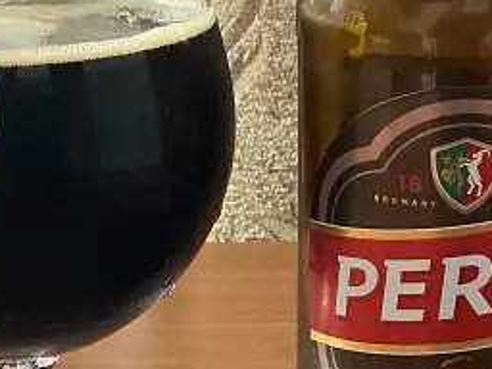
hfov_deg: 17.0
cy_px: 13
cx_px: 190
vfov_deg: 12.6
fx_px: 1649
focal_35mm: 116
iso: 250
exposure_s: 1/40
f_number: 1.8
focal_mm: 3
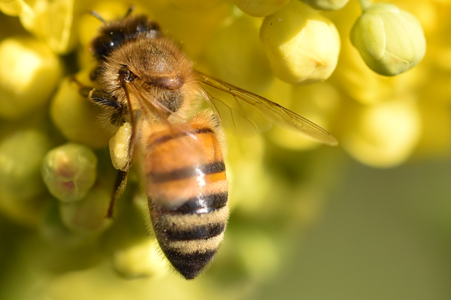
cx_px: 226
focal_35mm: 105
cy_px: 150
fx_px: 1315
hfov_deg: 19.5
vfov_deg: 13.0
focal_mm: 105
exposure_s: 1/1600
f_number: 6.3
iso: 400
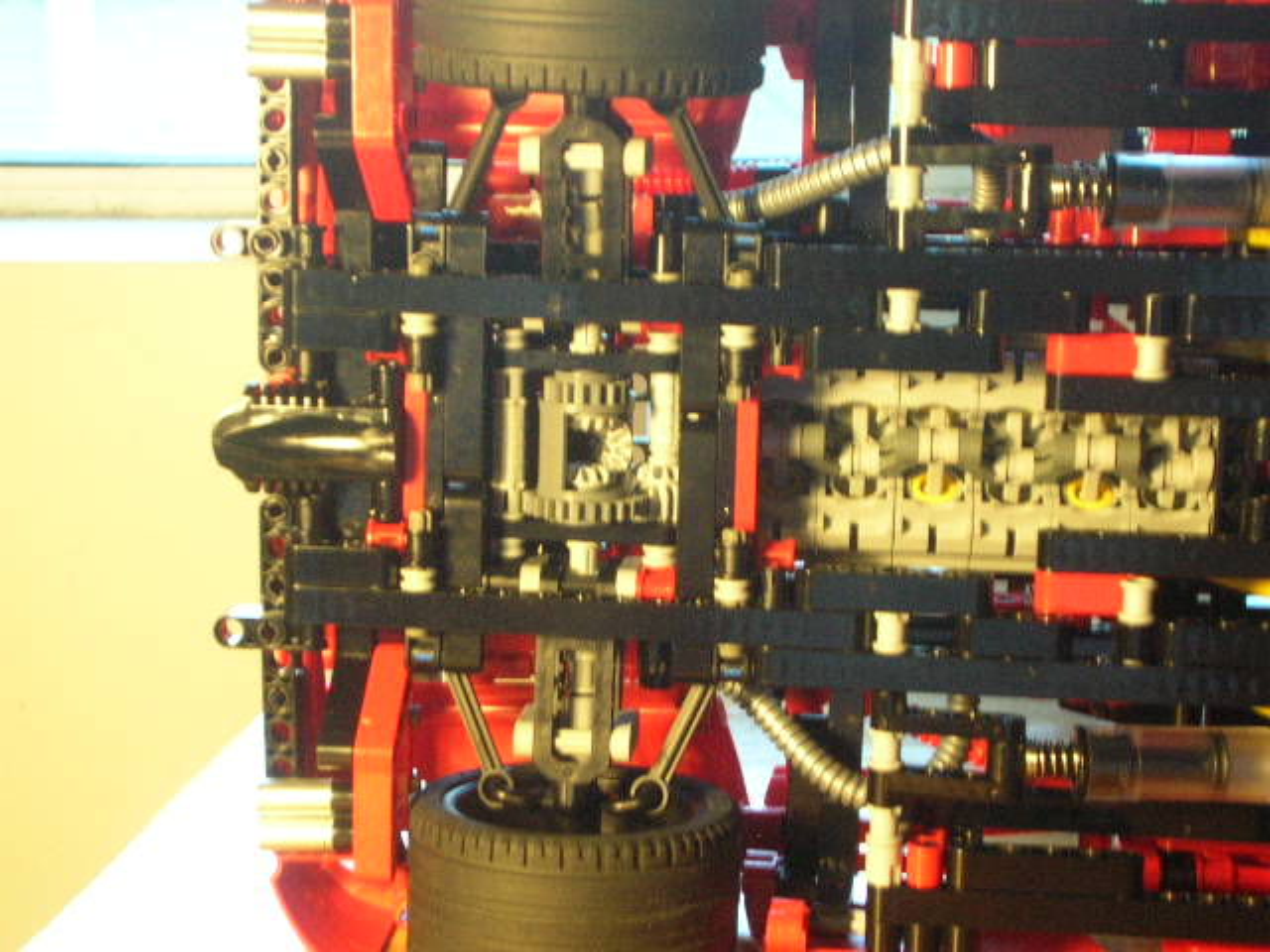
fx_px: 2715
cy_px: 476
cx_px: 635
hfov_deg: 26.3
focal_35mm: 74
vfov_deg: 19.9
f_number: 4
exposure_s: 1/5.5
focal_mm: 12.3
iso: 185
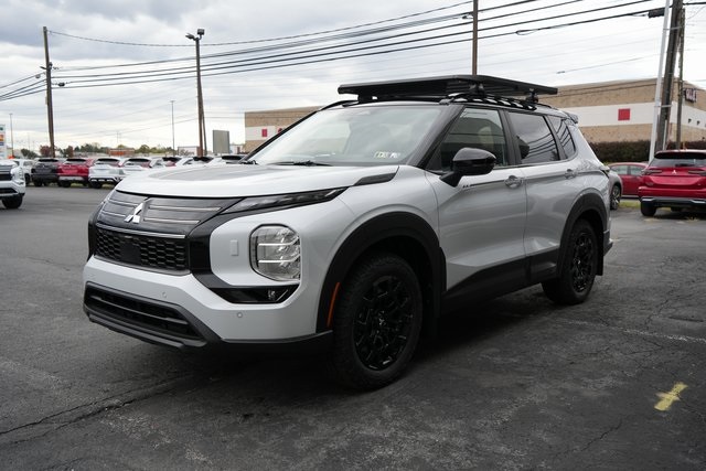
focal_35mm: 32
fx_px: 628
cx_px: 353
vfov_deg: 41.1
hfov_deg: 58.7
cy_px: 236
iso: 100
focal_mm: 32
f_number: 5.6
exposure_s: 1/80
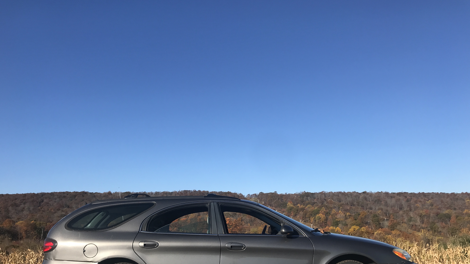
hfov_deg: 62.6
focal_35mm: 31
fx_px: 386
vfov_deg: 37.5
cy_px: 171
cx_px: 236
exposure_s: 1/2519
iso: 20
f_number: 1.8
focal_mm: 3.99
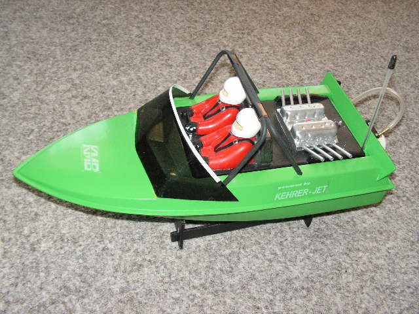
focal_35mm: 36
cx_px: 210
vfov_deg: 39.7
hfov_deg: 51.4
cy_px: 157
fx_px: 436
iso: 160
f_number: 3.2
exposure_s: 1/40
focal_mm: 6
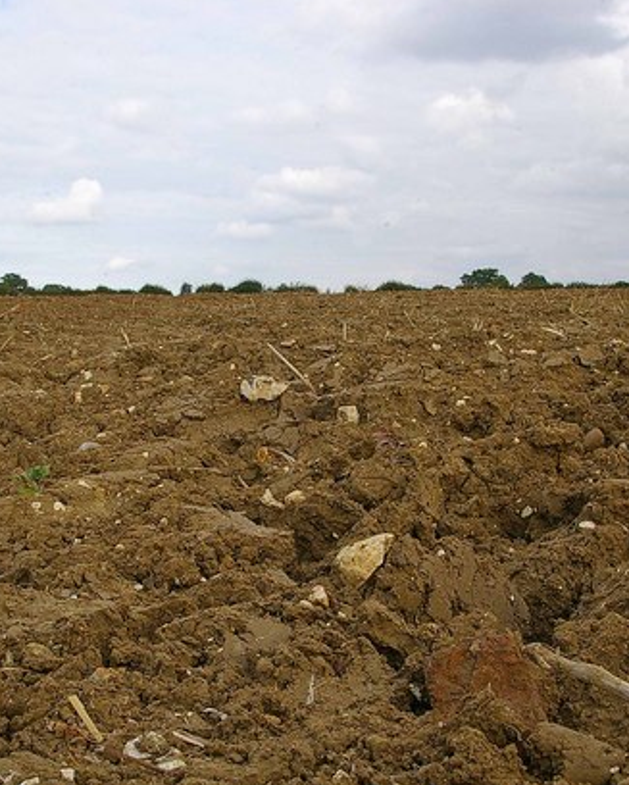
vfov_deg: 36.8
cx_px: 233
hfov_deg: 29.7
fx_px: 1179
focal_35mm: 51
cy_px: 392
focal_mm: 23
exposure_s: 1/20
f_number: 27
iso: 200
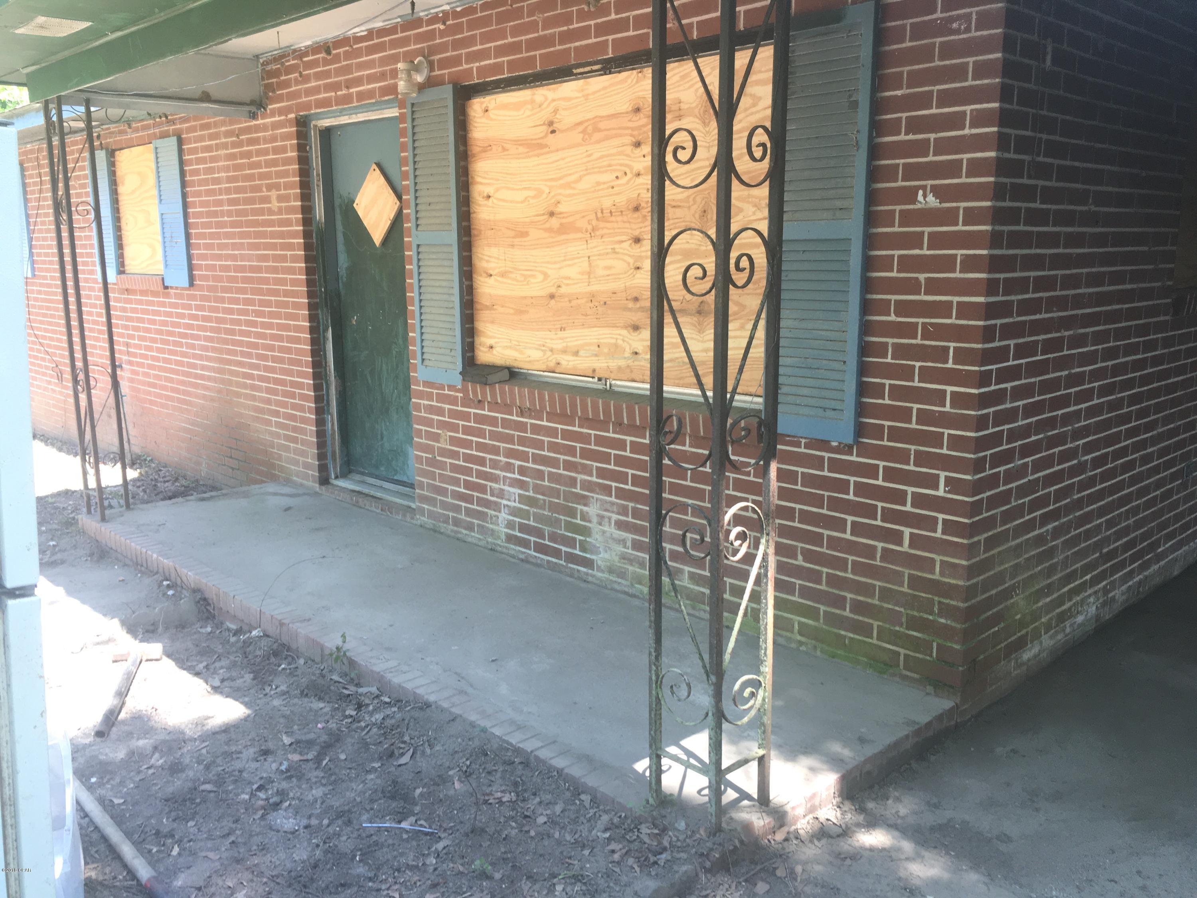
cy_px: 449
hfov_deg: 61.7
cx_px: 598
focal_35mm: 29
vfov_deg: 48.2
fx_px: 1003
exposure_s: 1/120
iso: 40
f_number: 2.2
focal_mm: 4.15
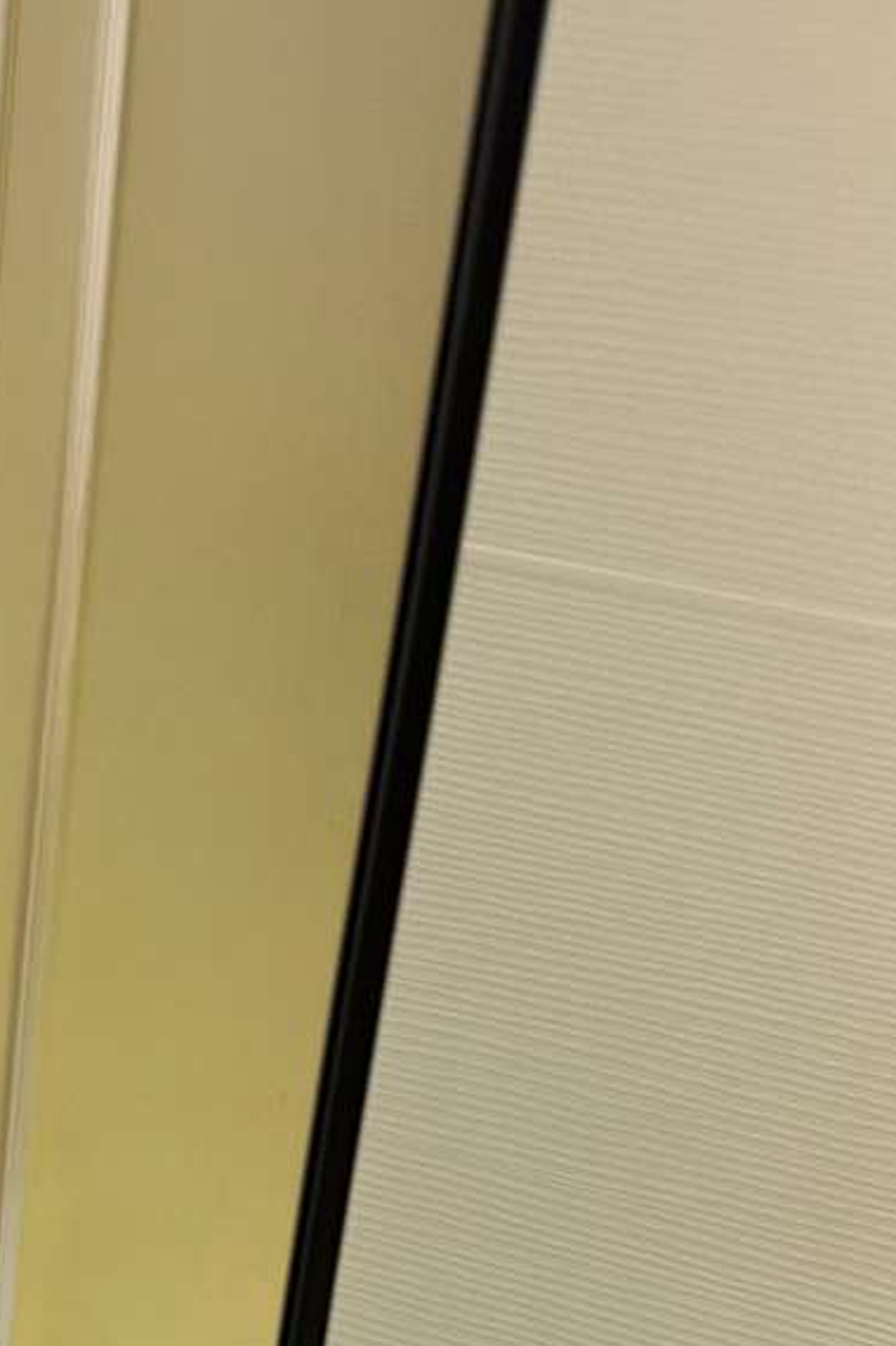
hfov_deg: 22.2
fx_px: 2093
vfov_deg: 33.5
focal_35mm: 56
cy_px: 1245
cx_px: -203
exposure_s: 1/60
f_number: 1.78
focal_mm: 6.86
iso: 320
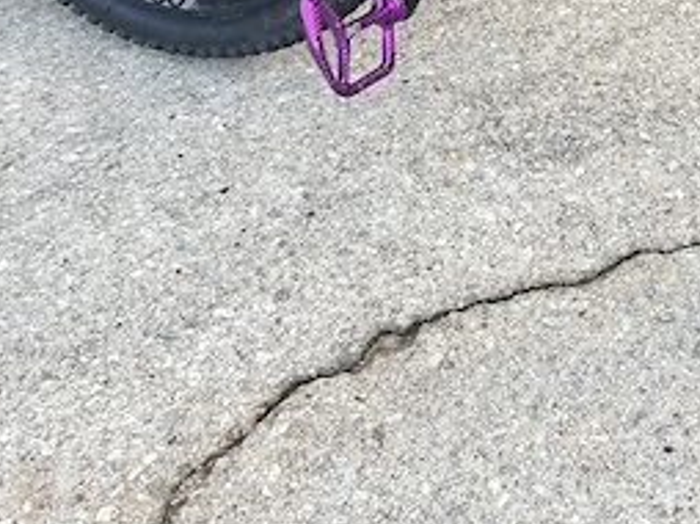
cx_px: 838
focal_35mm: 82
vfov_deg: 16.6
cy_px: -212
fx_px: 1657
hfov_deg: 22.1
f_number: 1.6
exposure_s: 1/121
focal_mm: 5.1
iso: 64
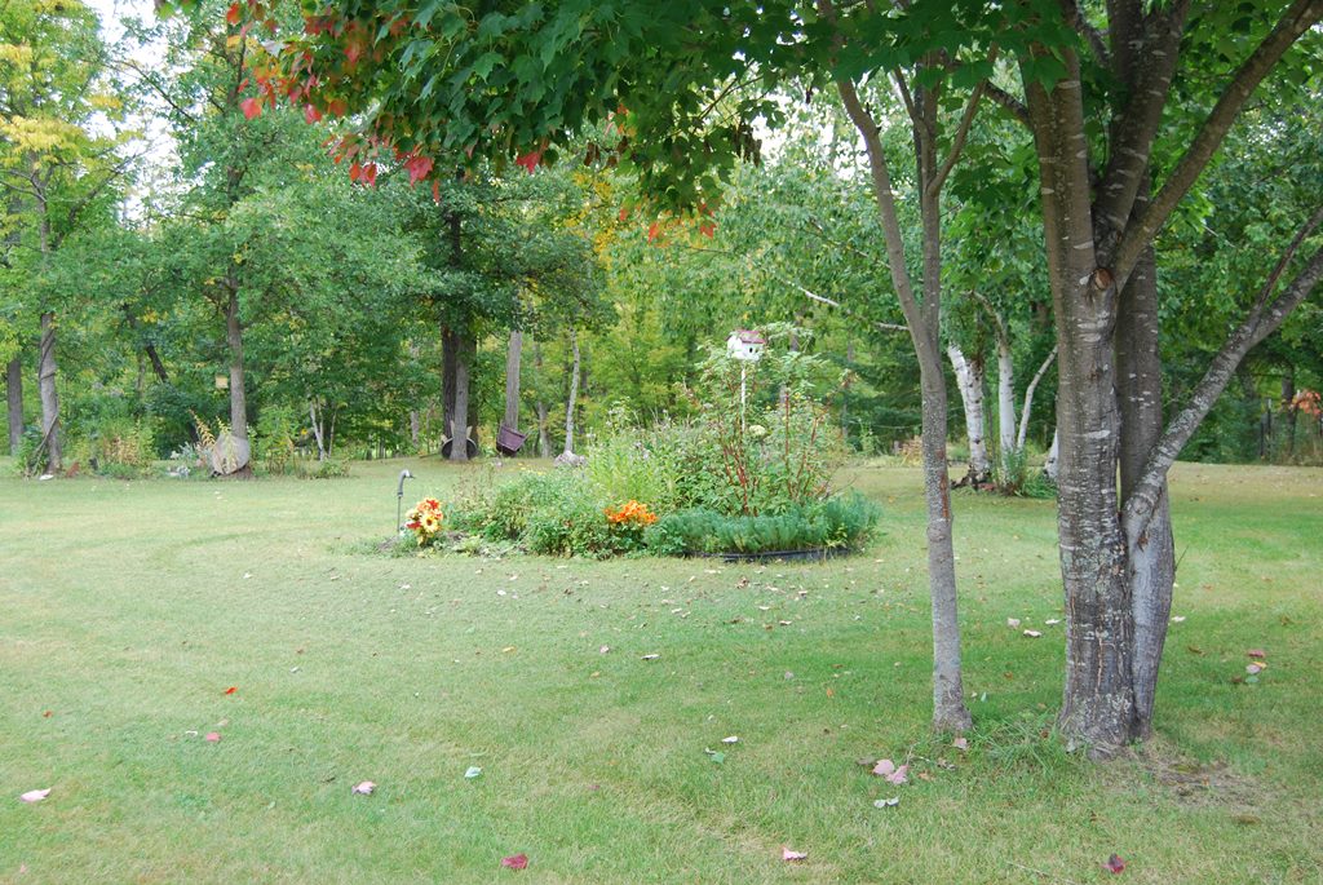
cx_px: 662
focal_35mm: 39
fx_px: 1435
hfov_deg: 49.5
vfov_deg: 34.3
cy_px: 442
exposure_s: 1/125
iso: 200
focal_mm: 26
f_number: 5.6
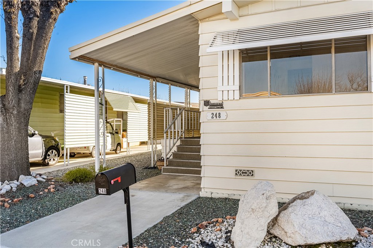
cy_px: 124
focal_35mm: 30
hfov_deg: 61.9
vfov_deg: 43.6
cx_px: 186
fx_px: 311
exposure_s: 1/125
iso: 80
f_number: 11
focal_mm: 30
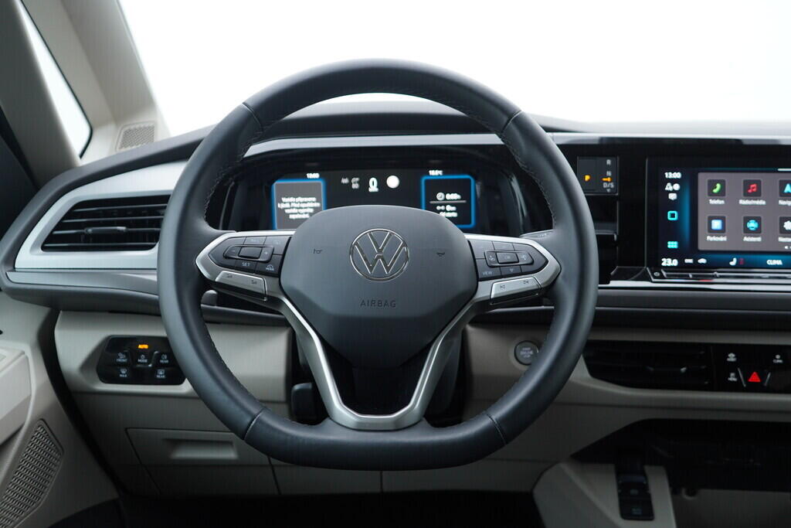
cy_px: 264
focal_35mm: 36
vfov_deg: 36.9
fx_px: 791
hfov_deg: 53.1
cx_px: 396
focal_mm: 24
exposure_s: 1/40
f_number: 2.8
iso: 160
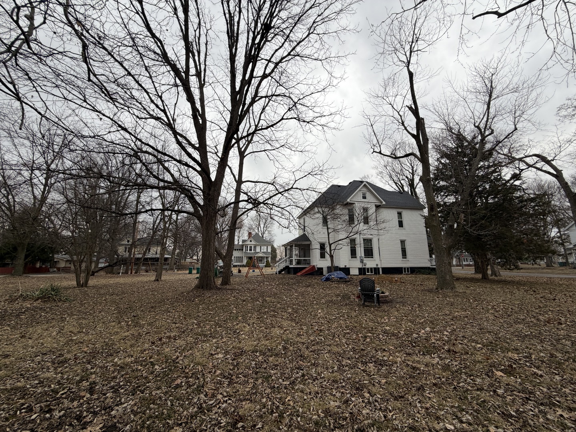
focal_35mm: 14
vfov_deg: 85.7
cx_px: 288
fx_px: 233
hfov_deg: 102.1
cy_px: 216
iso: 50
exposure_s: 1/502
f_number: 2.2
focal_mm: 2.22
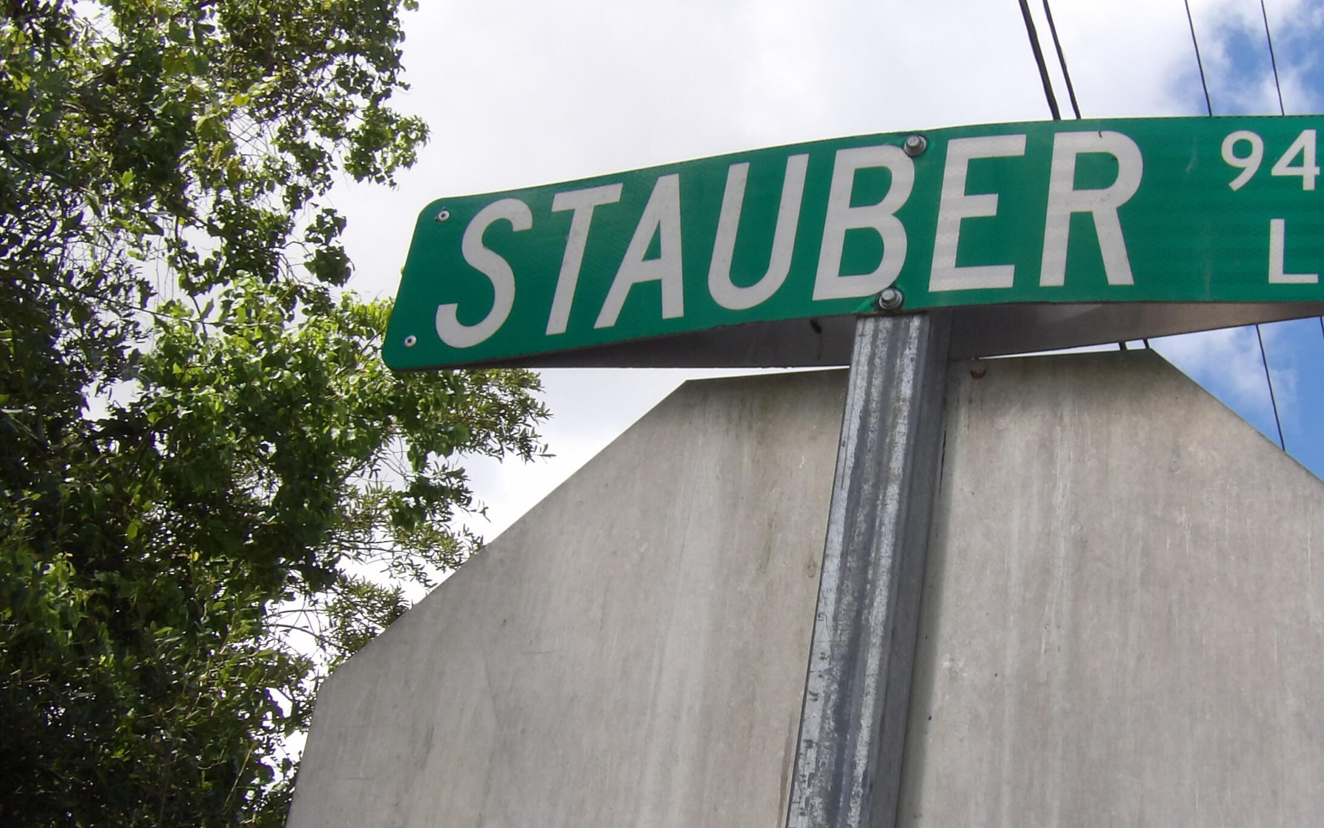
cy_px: 520
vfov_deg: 19.4
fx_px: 2418
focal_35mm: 67
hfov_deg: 30.4
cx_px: 870
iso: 100
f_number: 7.6
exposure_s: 1/206
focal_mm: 8.2
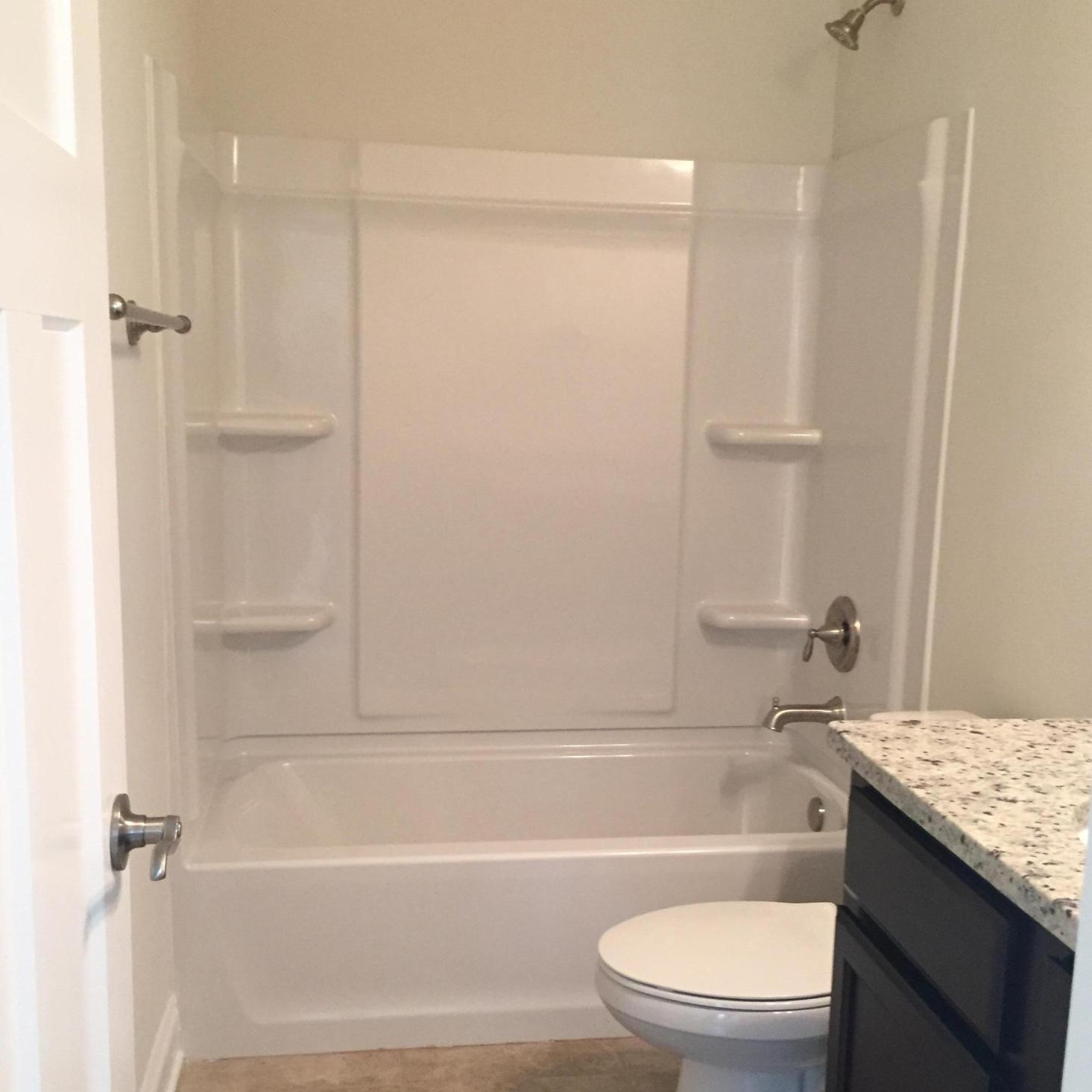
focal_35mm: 35
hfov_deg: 47.2
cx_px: 554
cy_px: 626
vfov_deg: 47.1
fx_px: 1249
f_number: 2.2
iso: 125
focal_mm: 4.15
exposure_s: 1/30
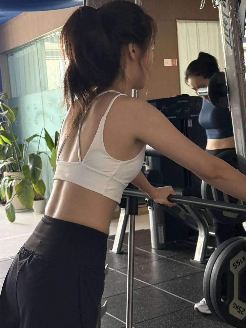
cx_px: 115
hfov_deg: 26.1
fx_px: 530
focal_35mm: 56
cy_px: 155
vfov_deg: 34.3
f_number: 1.78
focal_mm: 6.76
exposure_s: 1/40
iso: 500
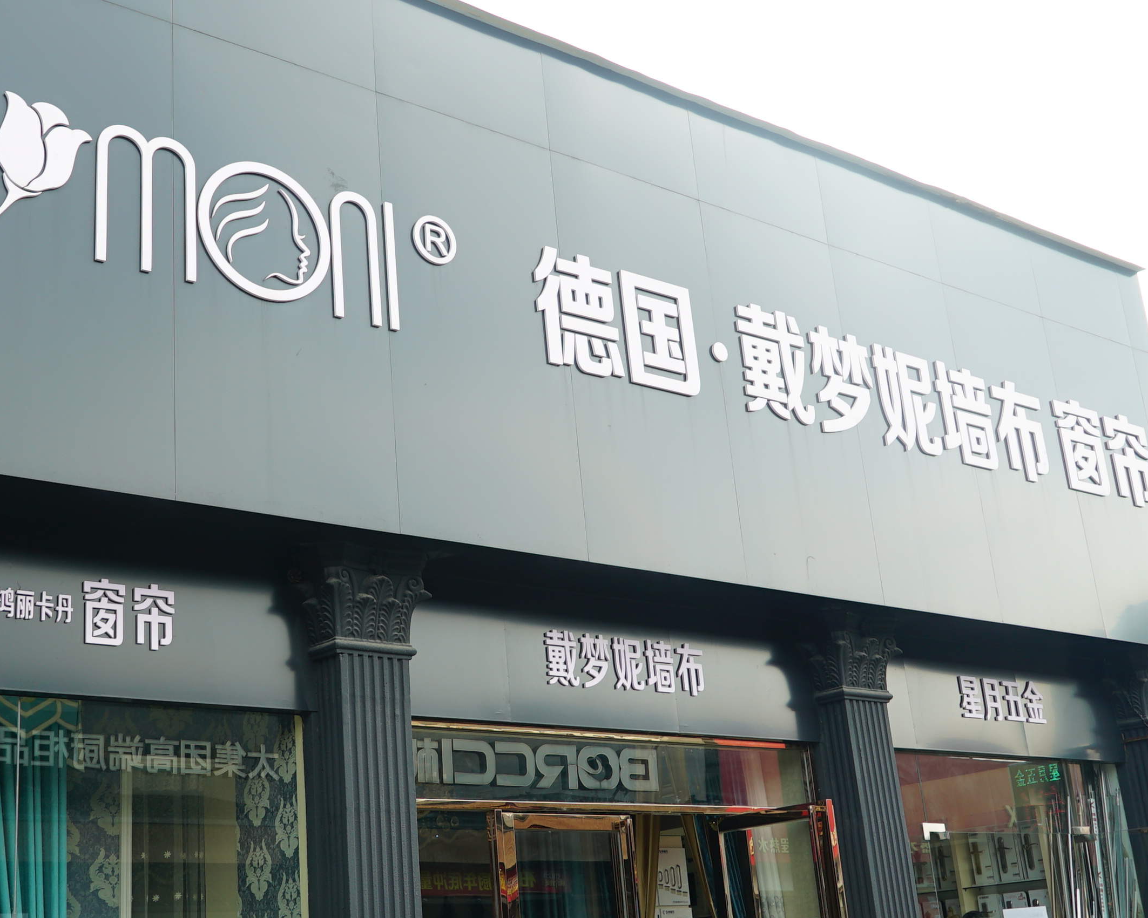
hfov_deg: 41.7
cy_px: 490
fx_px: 1495
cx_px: 442
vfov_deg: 34.1
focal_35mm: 44
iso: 100
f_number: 6.3
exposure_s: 1/60
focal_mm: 24
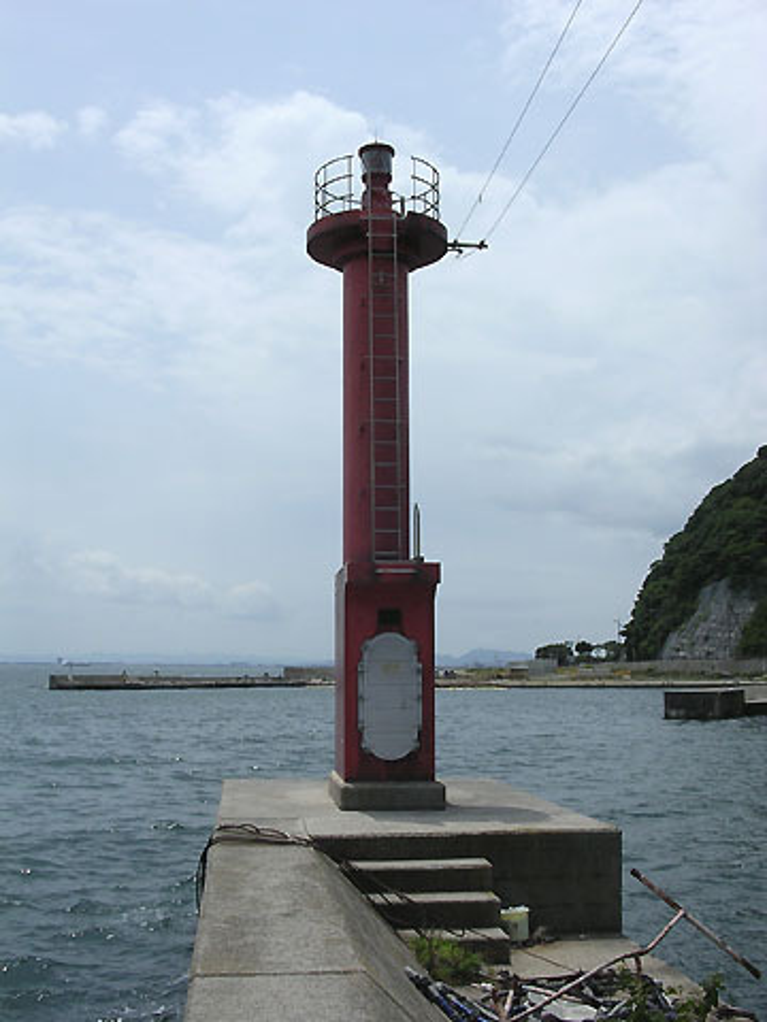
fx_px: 1123
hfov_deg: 37.7
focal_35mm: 38
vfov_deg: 49.0
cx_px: 384
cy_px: 511
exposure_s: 1/763
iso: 100
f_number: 5.6
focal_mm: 5.8
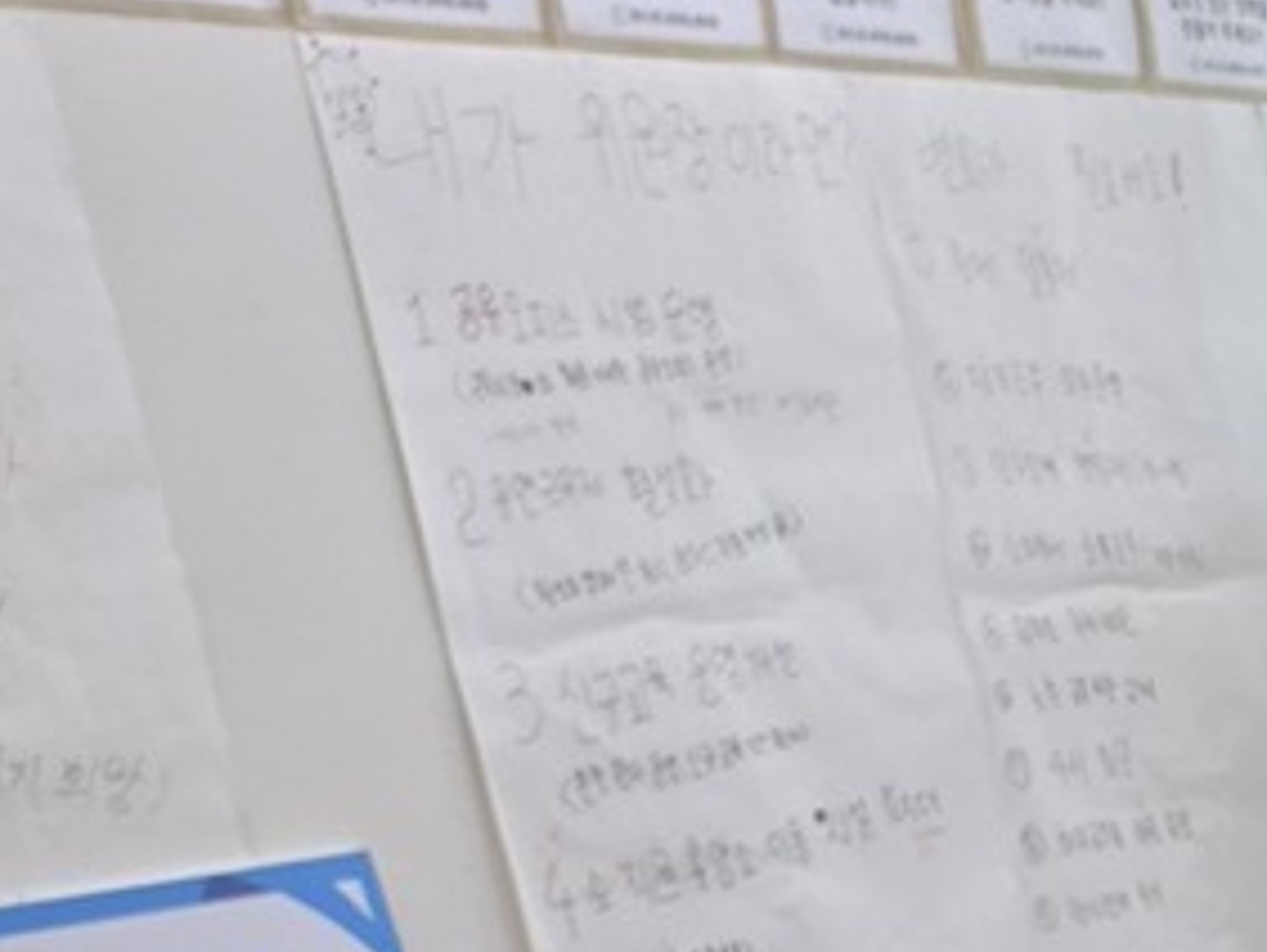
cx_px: 2983
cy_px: 2209
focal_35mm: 114
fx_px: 4176
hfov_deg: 13.2
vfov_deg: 11.1
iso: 50
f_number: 1.8
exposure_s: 1/120
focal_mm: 5.4
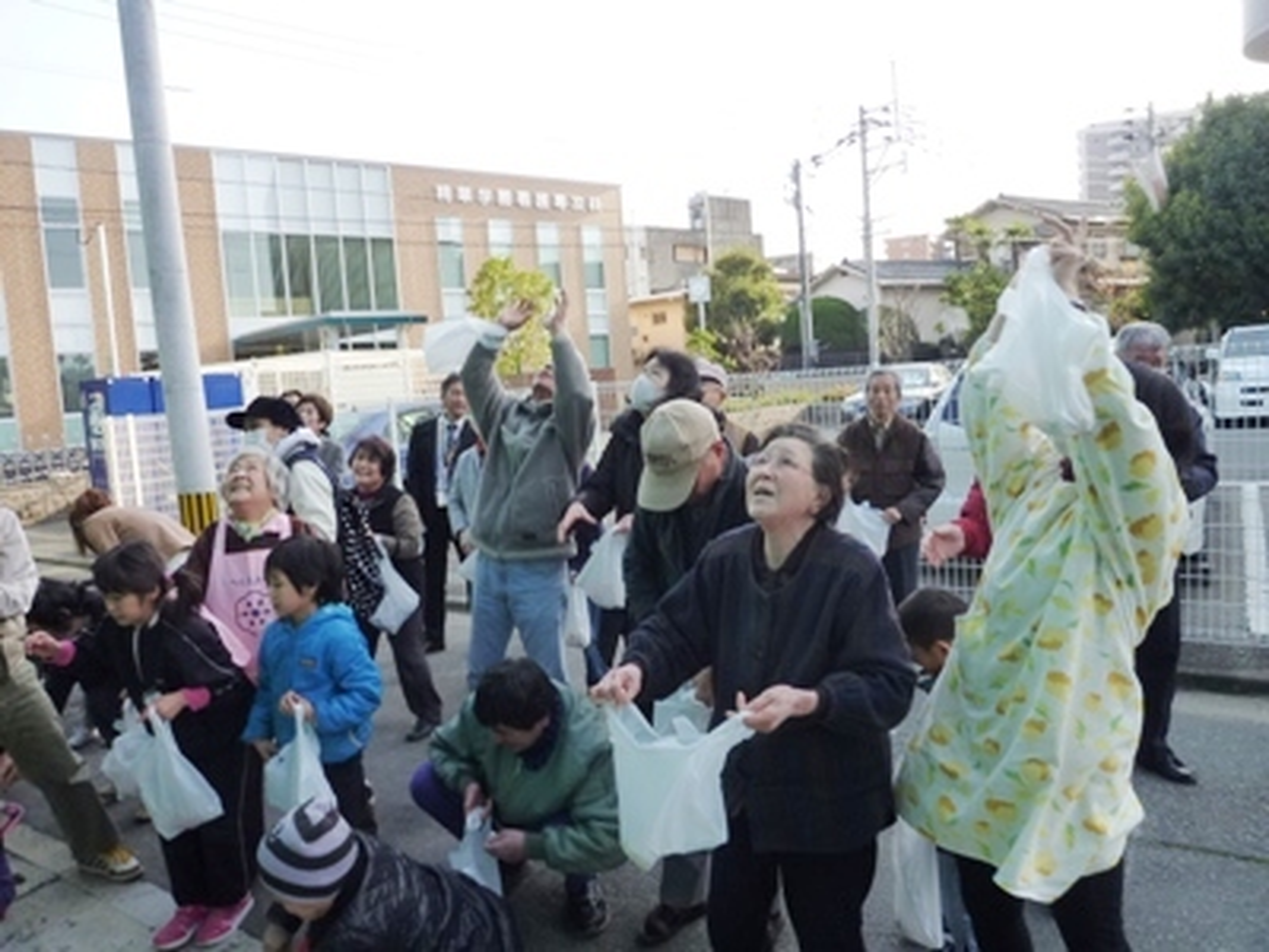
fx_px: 916
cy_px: 476
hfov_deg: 69.4
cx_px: 634
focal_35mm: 25
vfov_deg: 54.9
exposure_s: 1/125
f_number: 4
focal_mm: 4.5
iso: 125
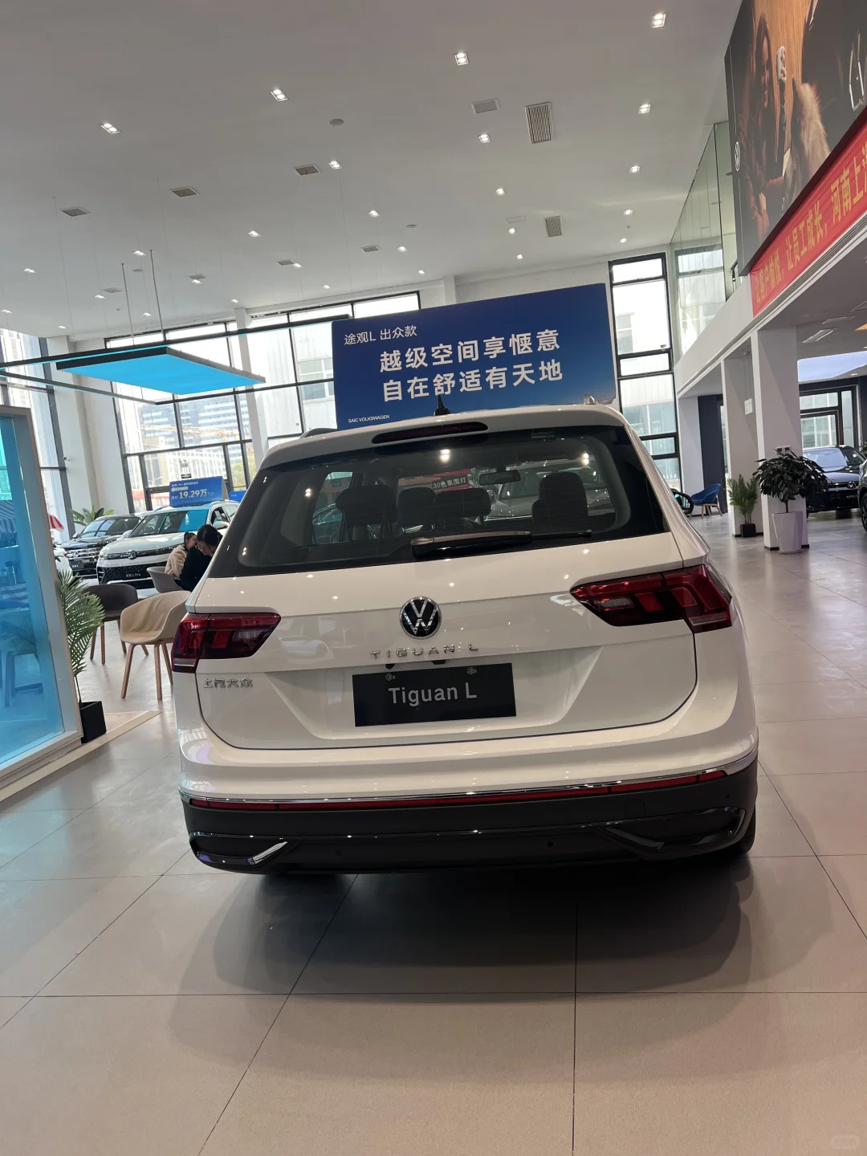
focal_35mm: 26
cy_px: 578
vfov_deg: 67.3
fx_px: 868
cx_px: 434
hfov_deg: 53.1
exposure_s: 1/117
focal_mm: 5.7
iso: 32
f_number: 1.5
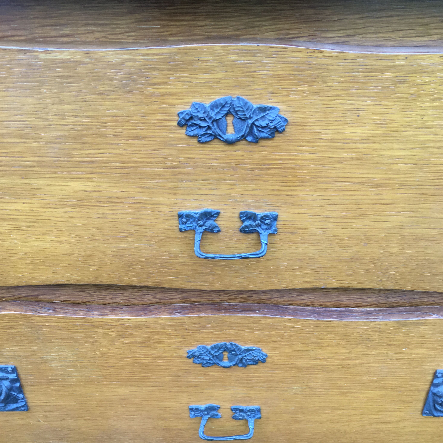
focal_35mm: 35
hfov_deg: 47.2
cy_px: 297
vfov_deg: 46.5
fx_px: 507
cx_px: 225
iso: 40
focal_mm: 4.15
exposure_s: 1/100
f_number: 2.2
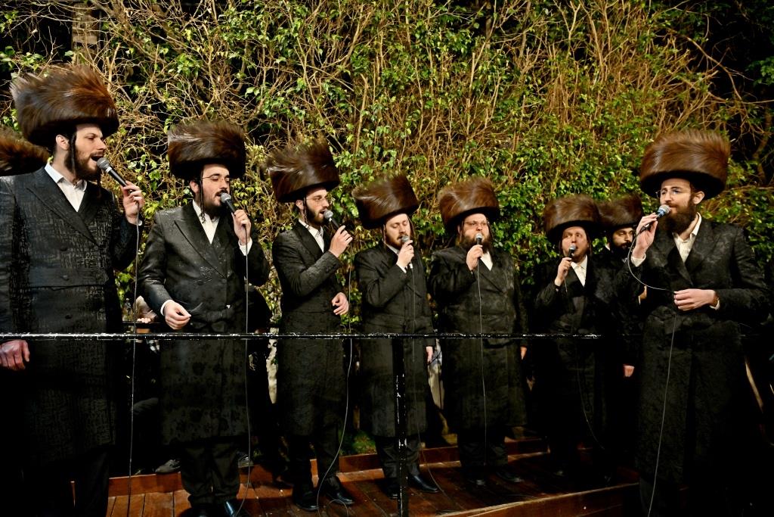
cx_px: 387
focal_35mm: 24
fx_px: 516
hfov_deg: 73.7
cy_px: 258
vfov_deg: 53.1
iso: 800
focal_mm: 24
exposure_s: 1/160
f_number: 4
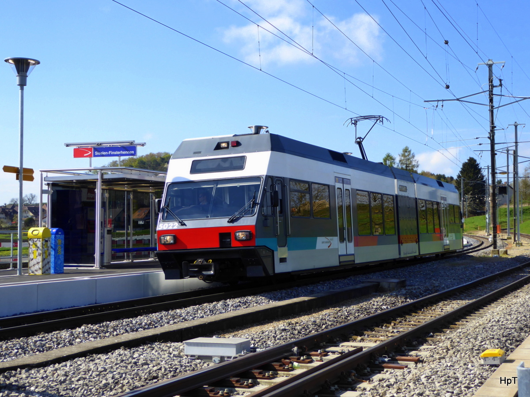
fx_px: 919
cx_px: 265
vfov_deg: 24.4
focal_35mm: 60
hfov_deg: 32.2
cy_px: 198
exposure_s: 1/320
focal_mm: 10.3
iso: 80
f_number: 4.2
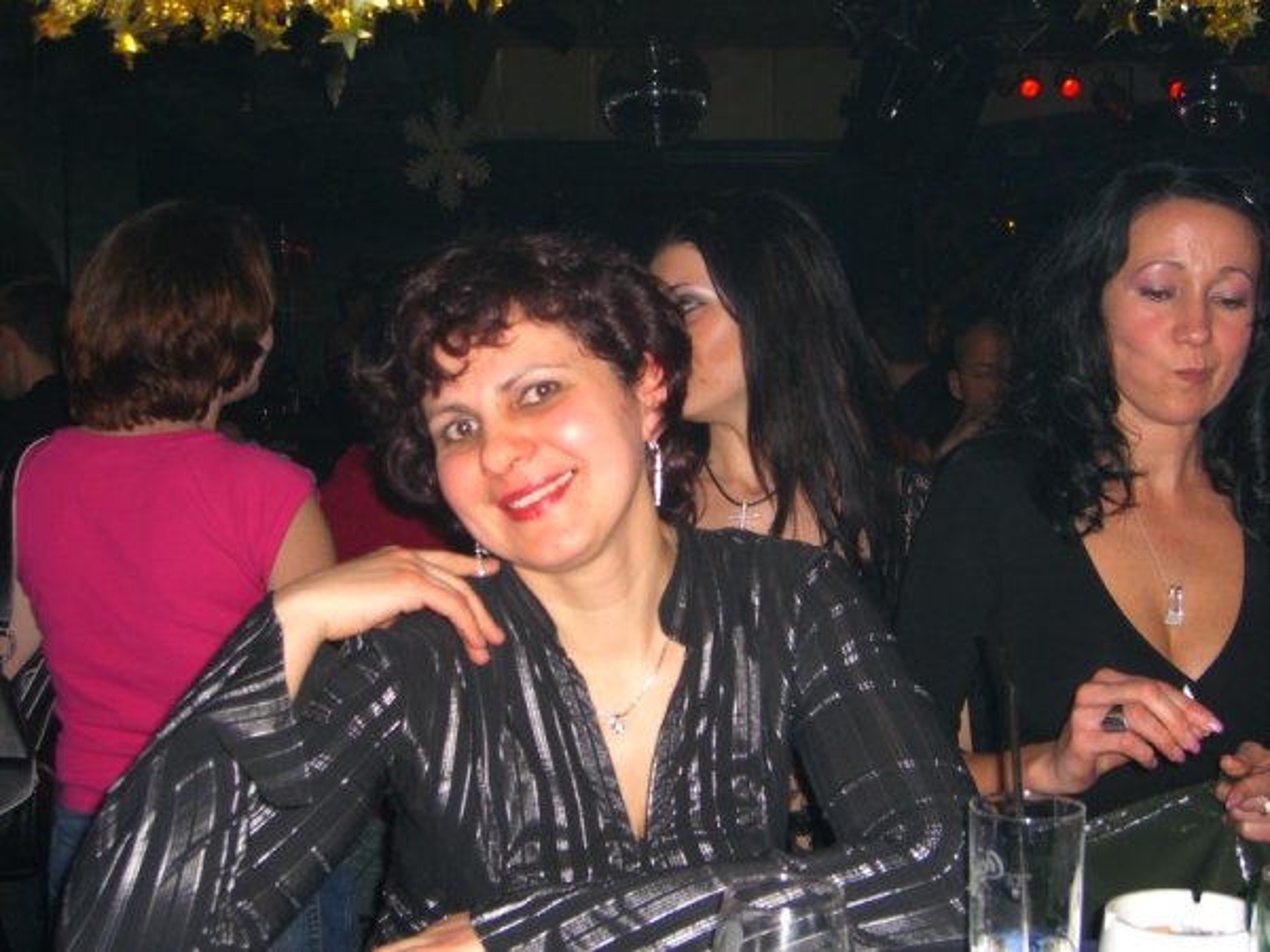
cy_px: 476
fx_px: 1688
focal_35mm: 46
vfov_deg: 31.5
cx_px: 635
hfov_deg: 41.2
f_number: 3.1
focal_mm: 9.5
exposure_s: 1/60
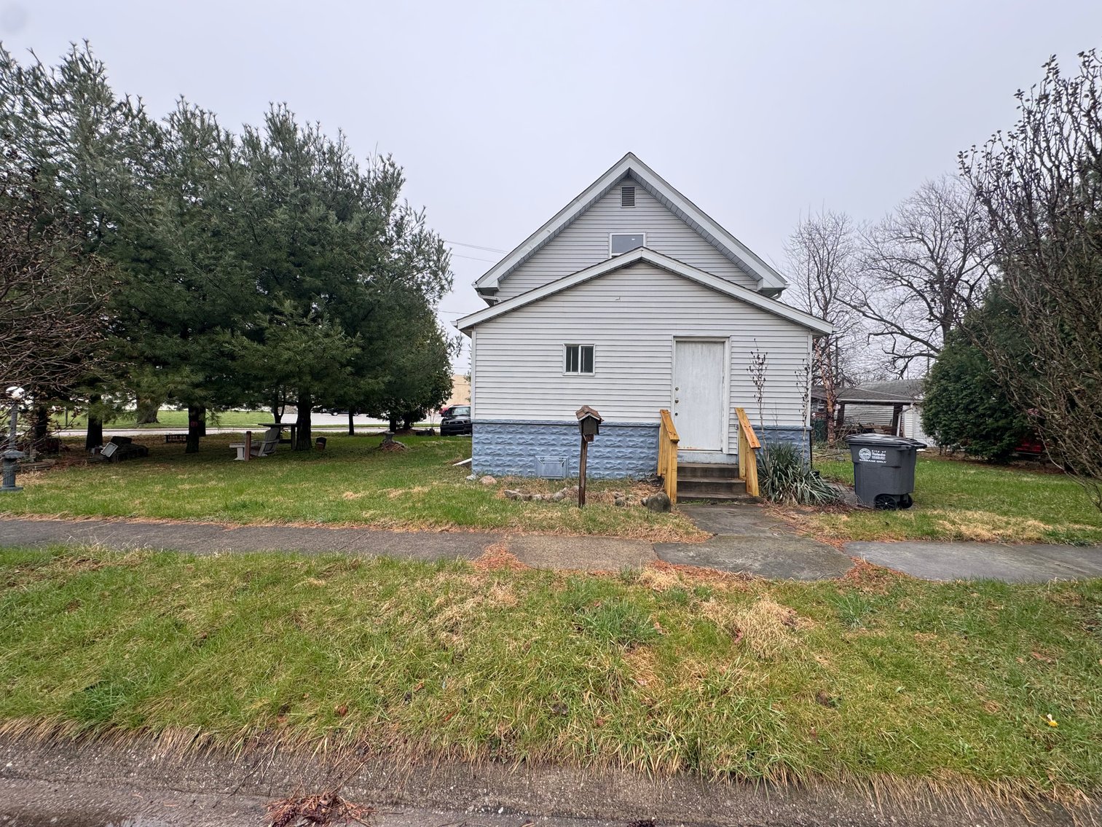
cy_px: 414
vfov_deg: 85.7
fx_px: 446
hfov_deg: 102.1
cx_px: 551
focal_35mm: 14
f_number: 2.2
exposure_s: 1/495
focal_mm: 2.22
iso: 40
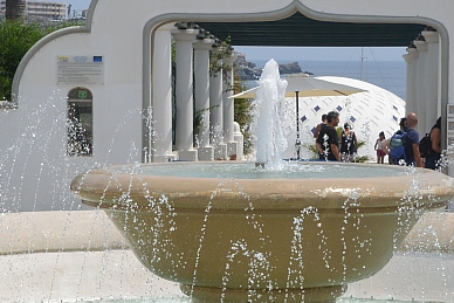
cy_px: 136
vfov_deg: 8.2
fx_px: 2107
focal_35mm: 167
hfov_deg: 12.3
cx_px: 270
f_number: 7.1
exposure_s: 1/800
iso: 160
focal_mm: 30
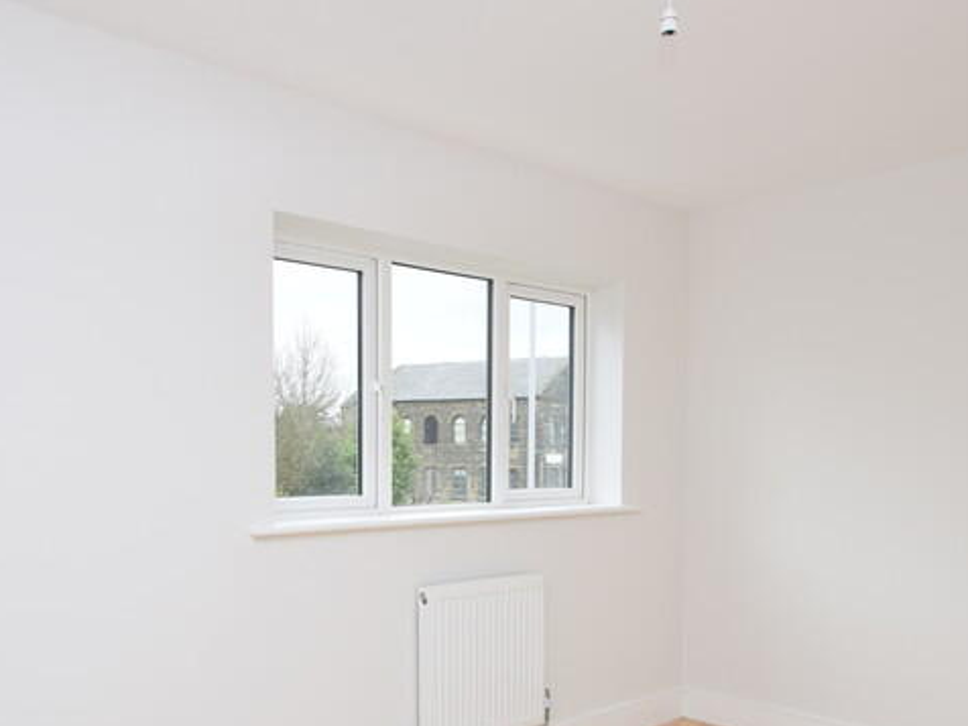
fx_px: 867
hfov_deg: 58.3
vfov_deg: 44.6
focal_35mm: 31
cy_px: 499
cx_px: 478
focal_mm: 10
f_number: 6.3
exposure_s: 1/160
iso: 400
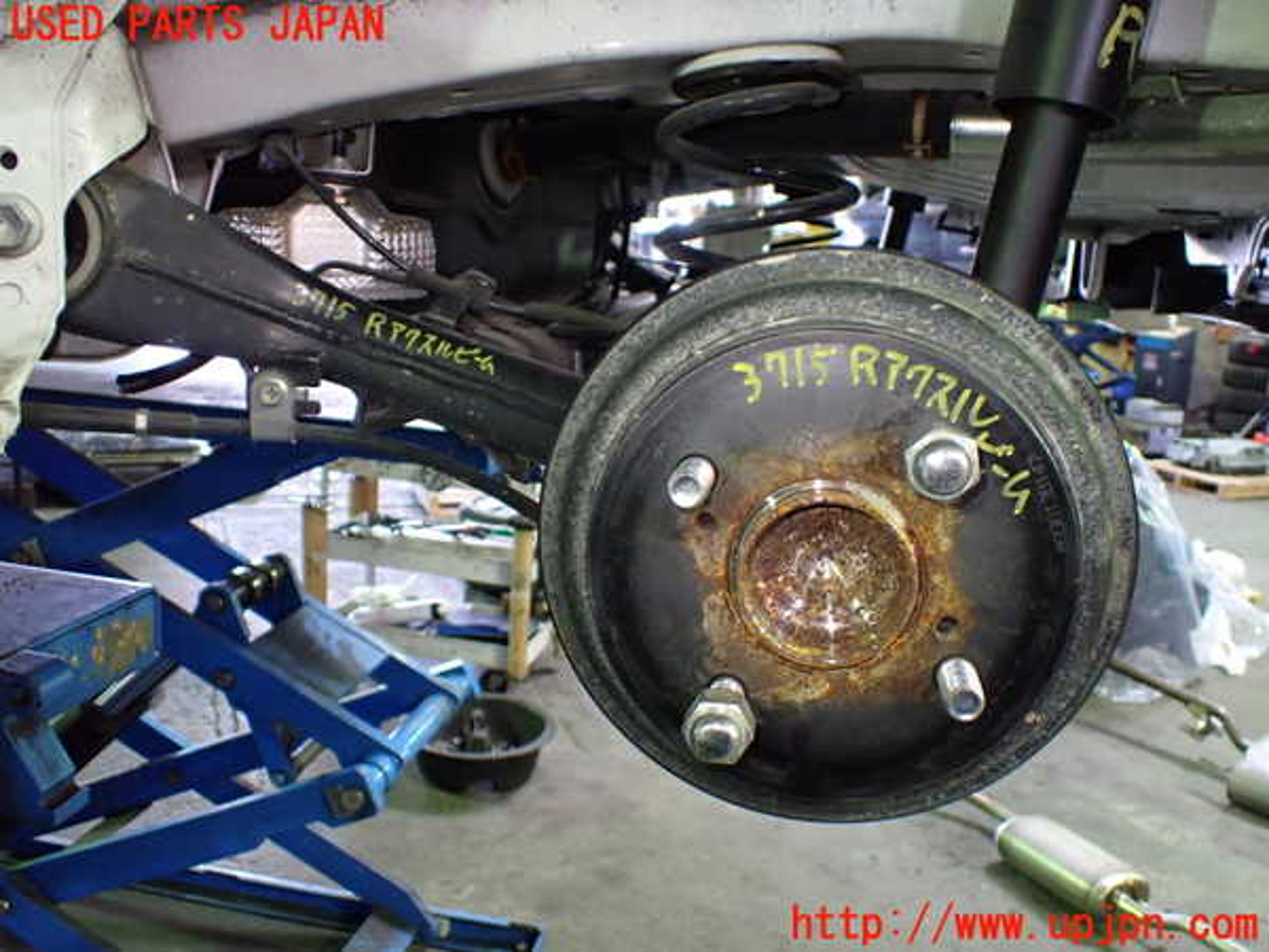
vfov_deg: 46.8
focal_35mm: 30
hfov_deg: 60.0
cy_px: 476
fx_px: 1100
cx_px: 634
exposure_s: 1/50
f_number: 2.3
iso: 800
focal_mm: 5.4
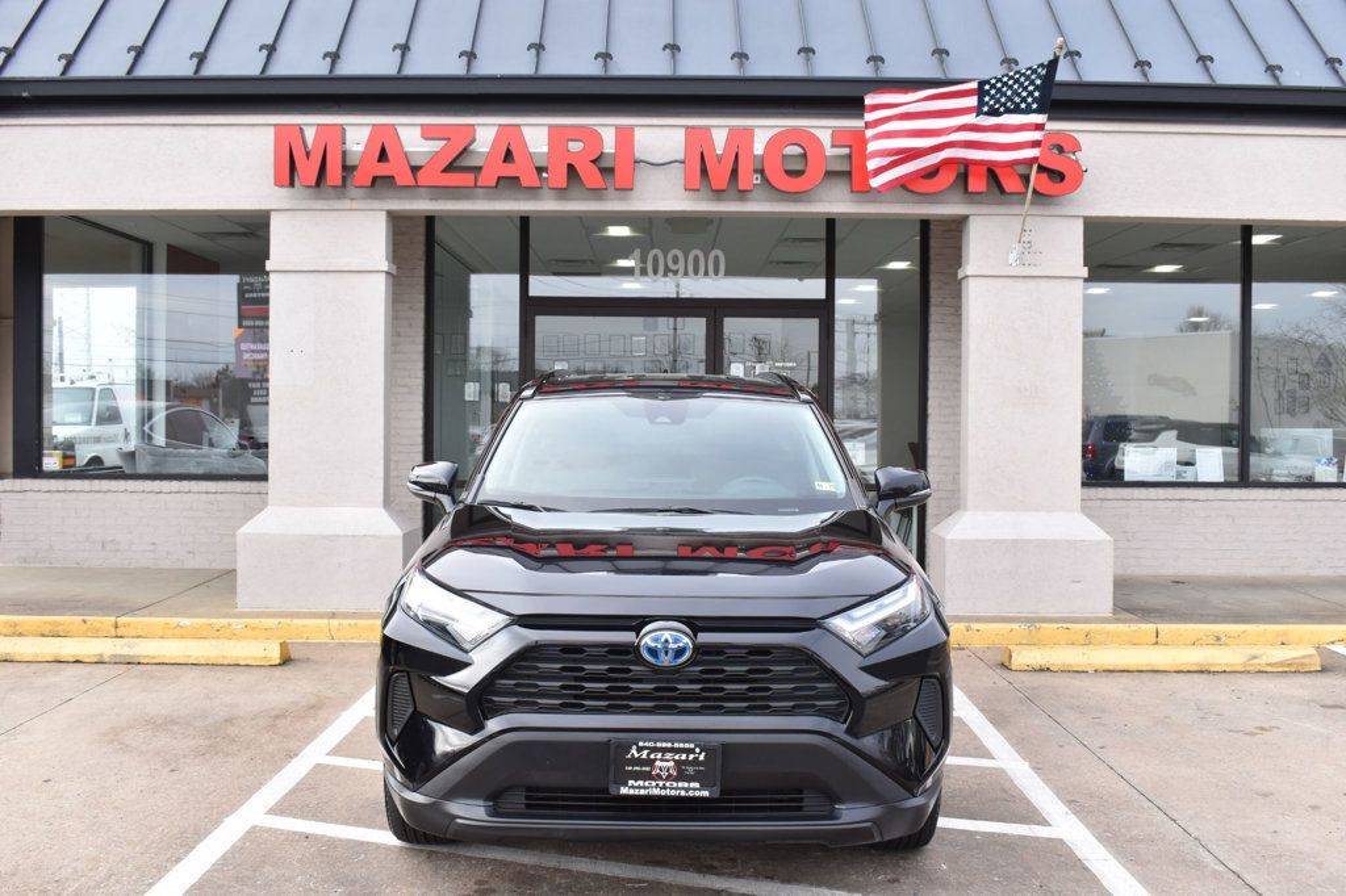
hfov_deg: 53.1
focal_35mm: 36
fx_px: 1345
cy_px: 448
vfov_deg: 36.8
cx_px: 673
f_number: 8
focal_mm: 24
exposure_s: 1/250
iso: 400
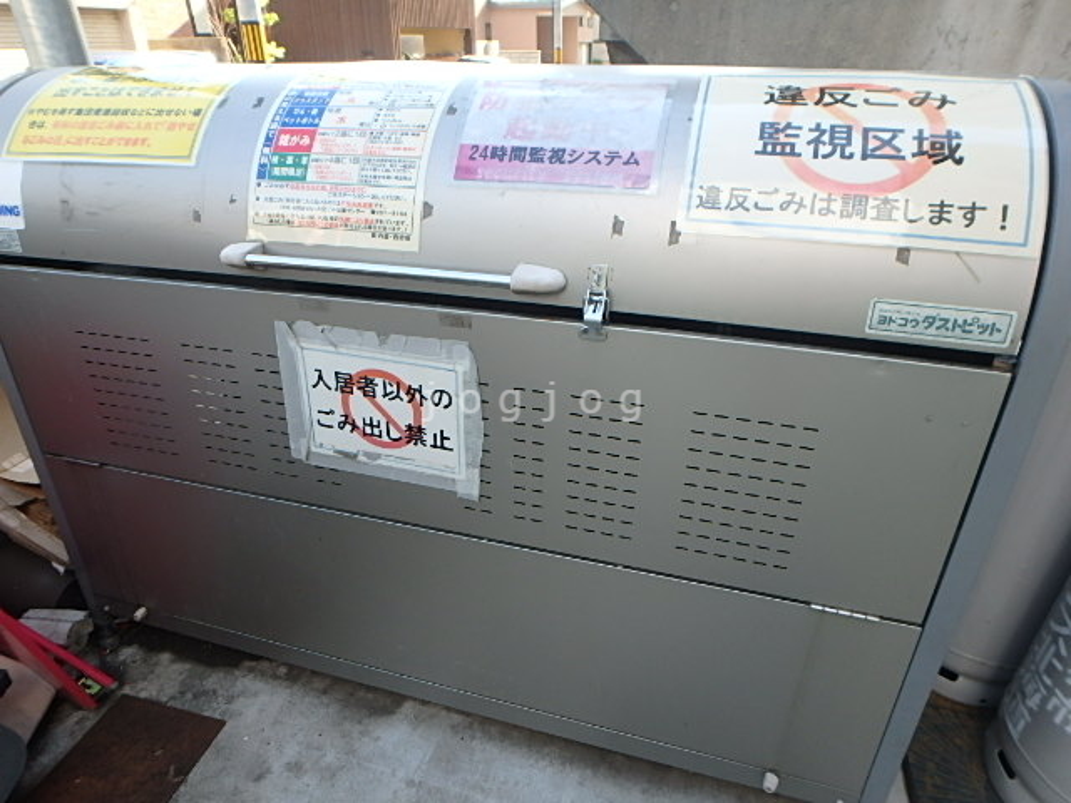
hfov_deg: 79.0
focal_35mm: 21
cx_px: 536
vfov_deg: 63.4
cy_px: 402
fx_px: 650
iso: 125
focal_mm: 3.7
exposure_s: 1/100
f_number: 3.5
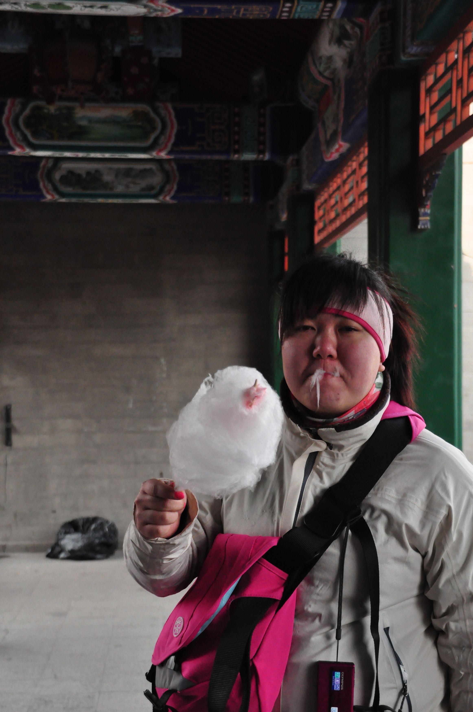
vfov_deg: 27.0
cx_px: 236
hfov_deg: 18.1
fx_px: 1482
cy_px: 356
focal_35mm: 75
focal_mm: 50
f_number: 5
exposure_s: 1/1250
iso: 1600
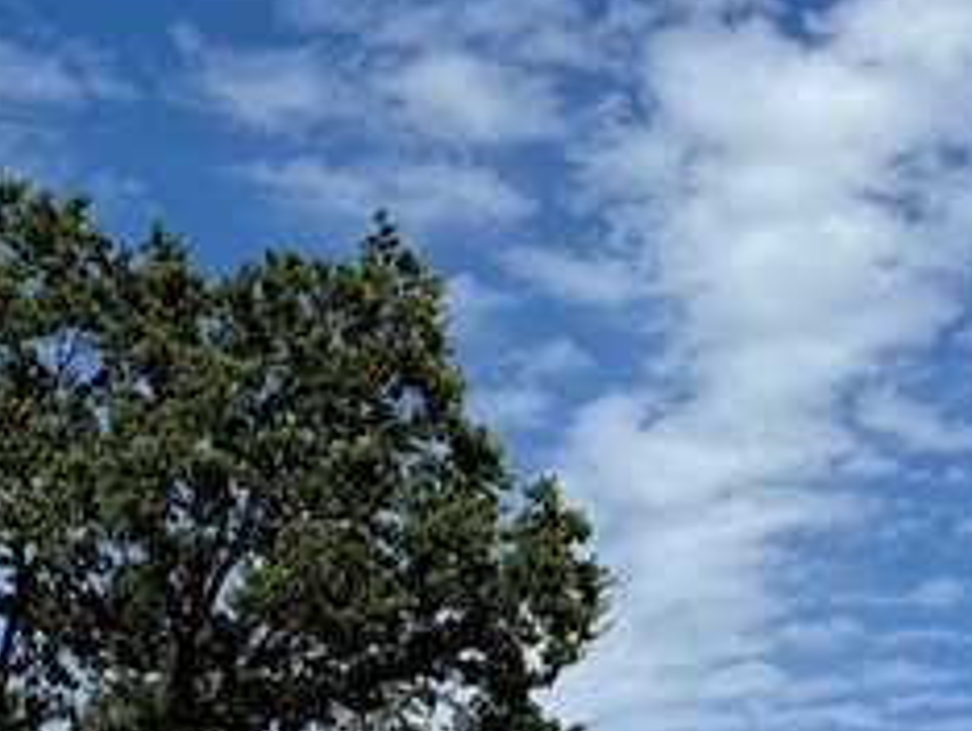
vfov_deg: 12.2
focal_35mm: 105
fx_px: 2951
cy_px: 1562
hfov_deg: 18.6
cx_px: 698
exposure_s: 1/5814
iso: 80
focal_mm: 6.76
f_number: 1.78
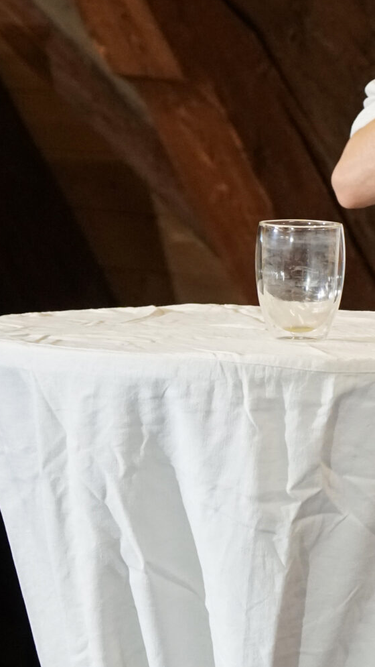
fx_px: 5001
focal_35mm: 283
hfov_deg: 4.3
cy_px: 176
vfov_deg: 7.6
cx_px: 611
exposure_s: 1/125
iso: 2000
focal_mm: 70
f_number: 4
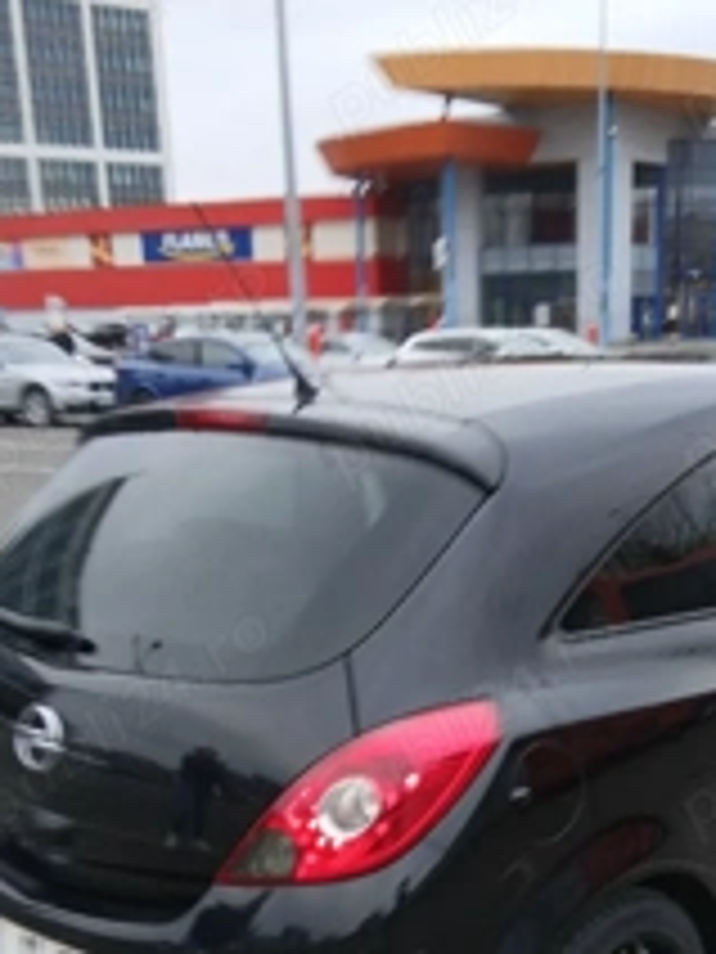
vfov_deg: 37.4
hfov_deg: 29.1
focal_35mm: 49
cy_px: 774
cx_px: 563
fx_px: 1351
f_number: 1.8
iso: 32
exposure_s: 1/50.3
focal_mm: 3.98
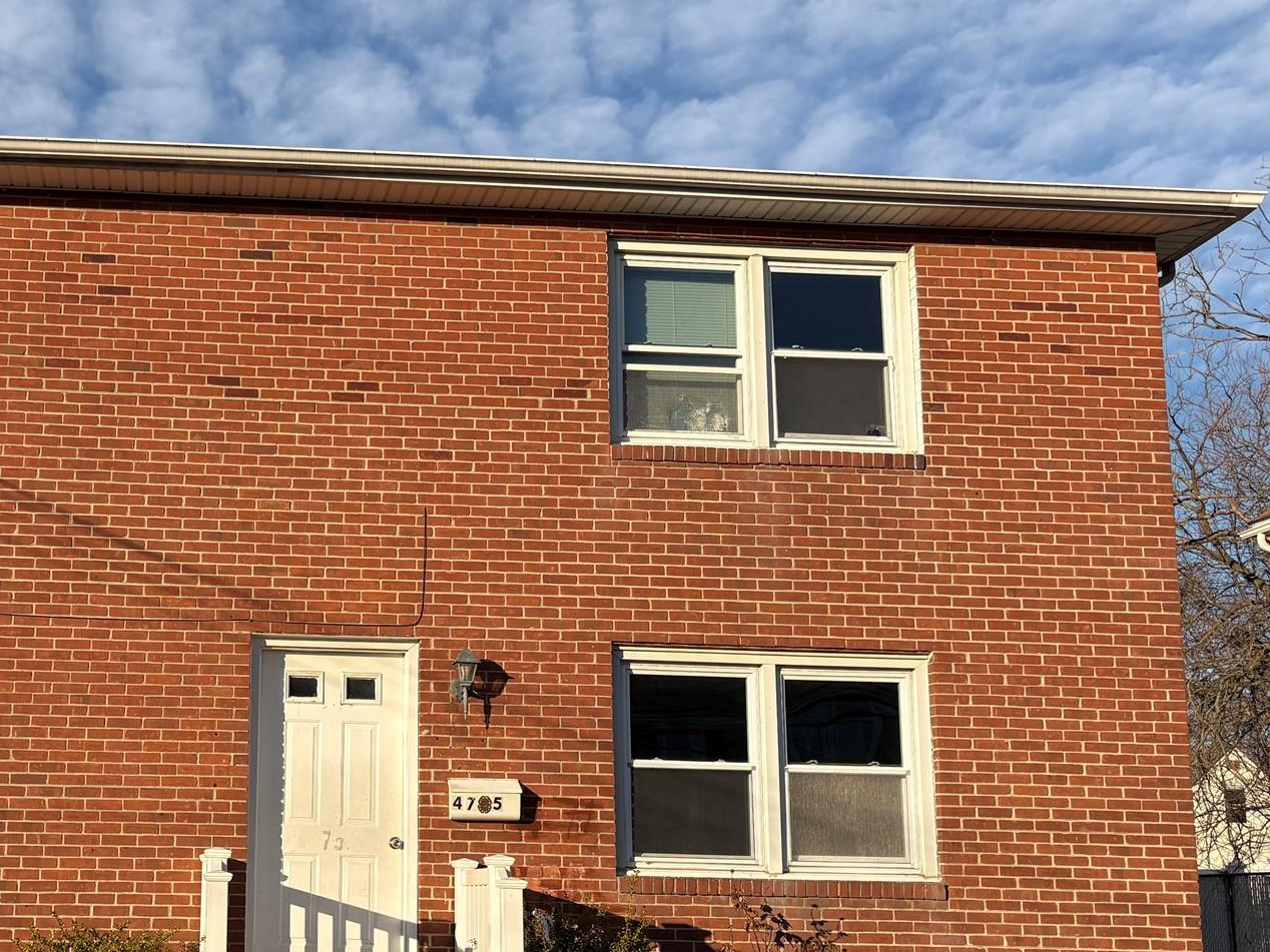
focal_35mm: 42
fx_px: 1541
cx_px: 271
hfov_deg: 42.9
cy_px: 634
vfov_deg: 34.0
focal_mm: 5.96
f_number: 1.6
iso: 50
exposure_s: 1/3448
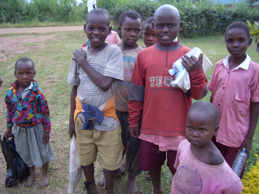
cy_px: 97
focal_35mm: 35
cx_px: 130
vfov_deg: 40.7
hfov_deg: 52.6
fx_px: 262
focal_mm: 5.8
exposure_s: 1/200
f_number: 2.6
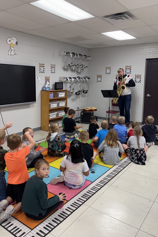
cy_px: 107
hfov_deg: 43.5
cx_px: 68
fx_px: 198
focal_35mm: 30
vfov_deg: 61.8
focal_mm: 5.96
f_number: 1.6
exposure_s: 1/120
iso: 125
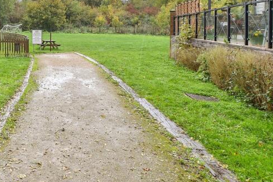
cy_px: 27
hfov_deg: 35.2
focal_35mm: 52
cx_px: 10
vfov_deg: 25.4
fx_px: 394
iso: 160
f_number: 8
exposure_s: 1/80
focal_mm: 17
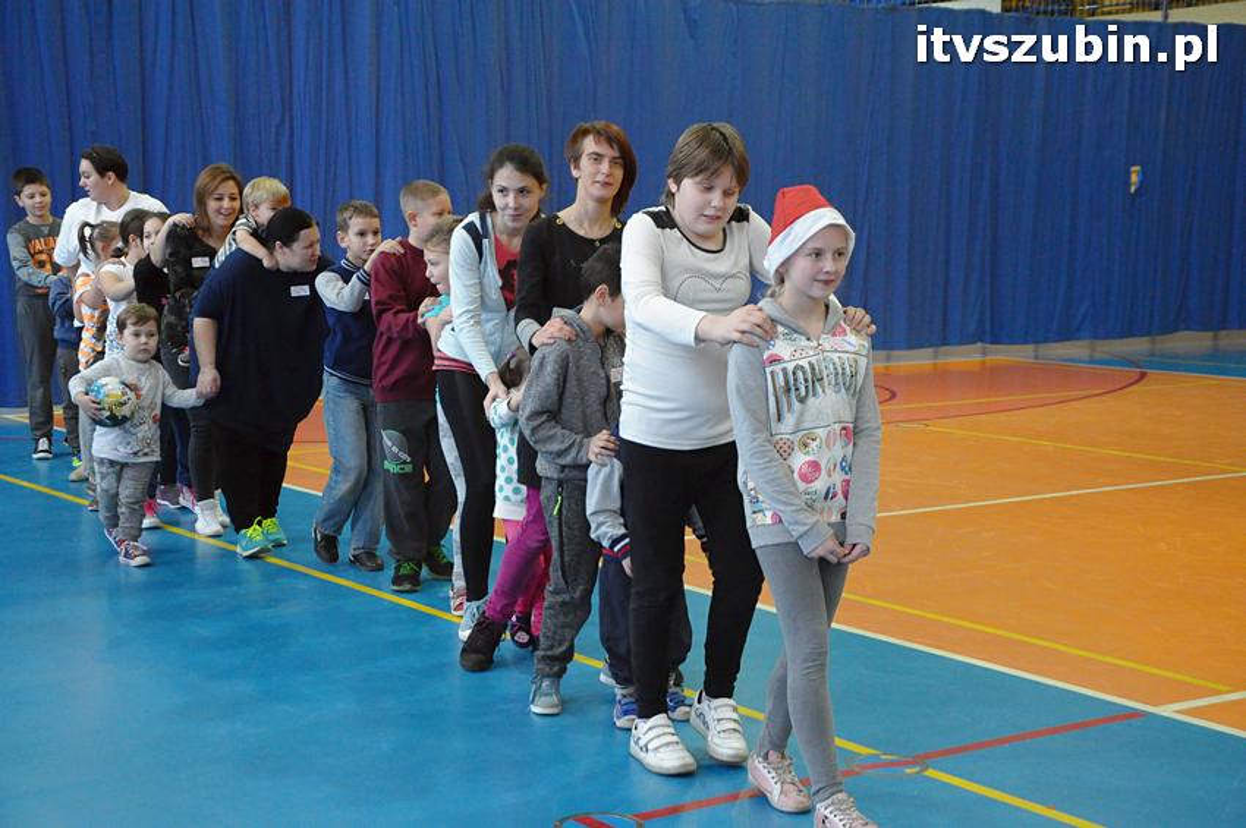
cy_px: 414
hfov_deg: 33.4
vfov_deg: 22.6
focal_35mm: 60
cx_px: 623
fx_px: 2075
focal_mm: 40
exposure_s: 1/100
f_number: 5.6
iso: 3200
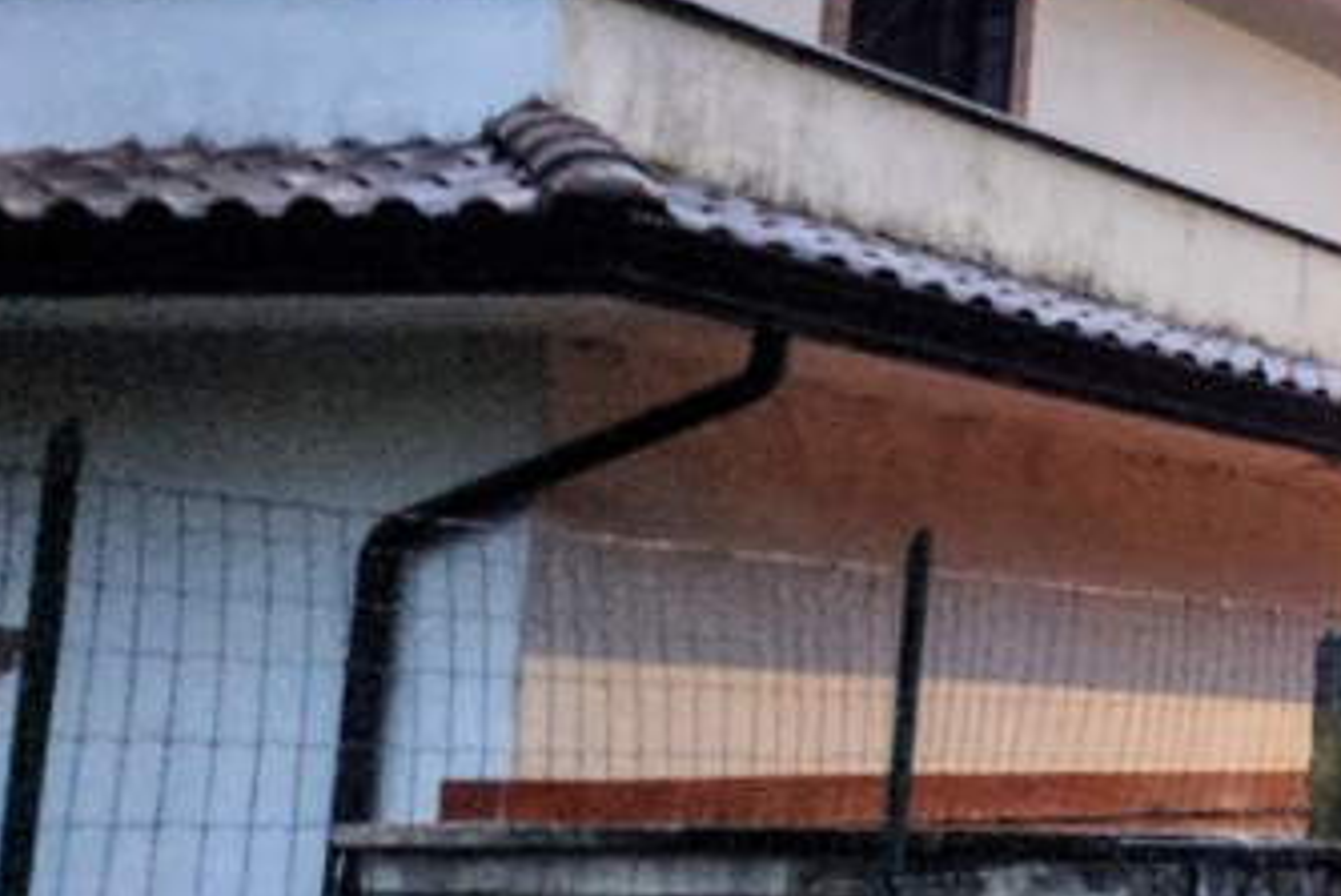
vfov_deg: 15.9
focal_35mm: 86
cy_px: 398
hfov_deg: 18.7
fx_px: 3205
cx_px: 2373
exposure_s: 1/50
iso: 640
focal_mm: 6.4
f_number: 1.8
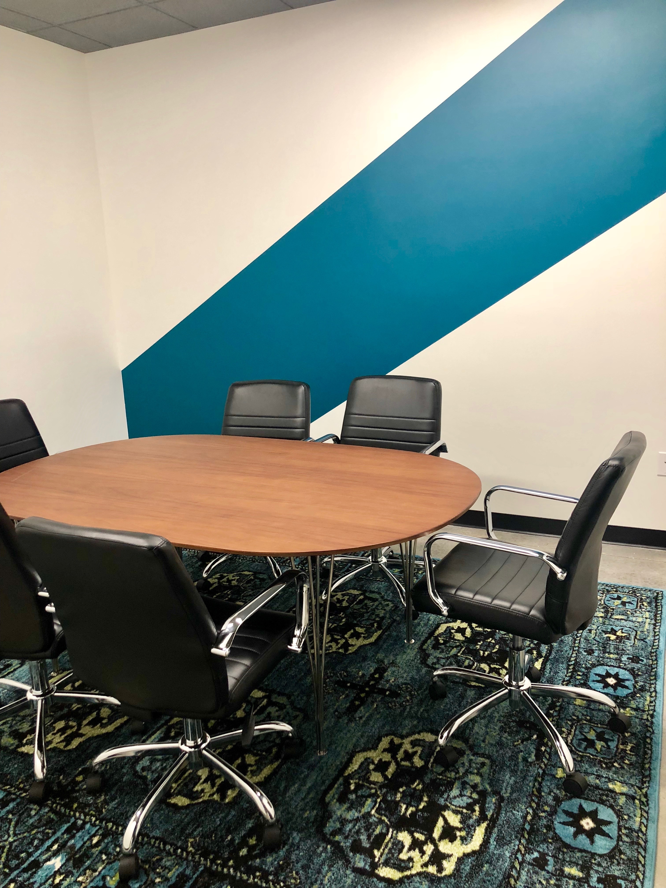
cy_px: 444
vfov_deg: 61.7
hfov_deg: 48.2
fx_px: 744
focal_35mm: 29
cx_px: 333
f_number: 1.8
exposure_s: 1/19
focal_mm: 3.99
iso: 40
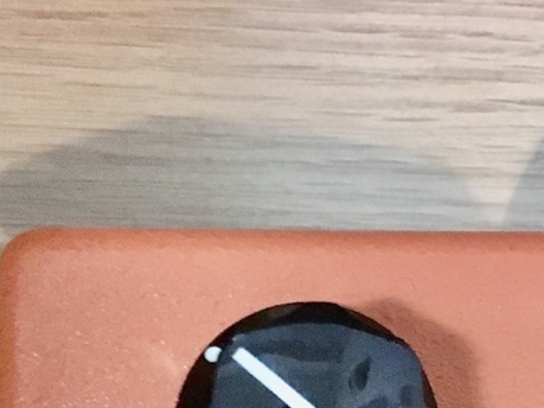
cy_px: 620
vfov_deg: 15.3
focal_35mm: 89
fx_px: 1398
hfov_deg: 22.0
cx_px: 252
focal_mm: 4.15
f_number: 2.2
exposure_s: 1/15
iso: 400
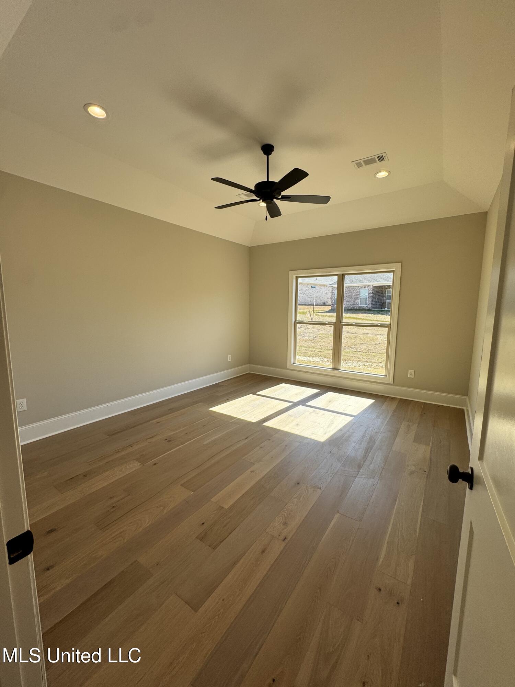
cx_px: 258
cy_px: 344
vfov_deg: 102.1
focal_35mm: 14
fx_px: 278
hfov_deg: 85.7
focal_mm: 2.22
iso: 40
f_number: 2.2
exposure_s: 1/409
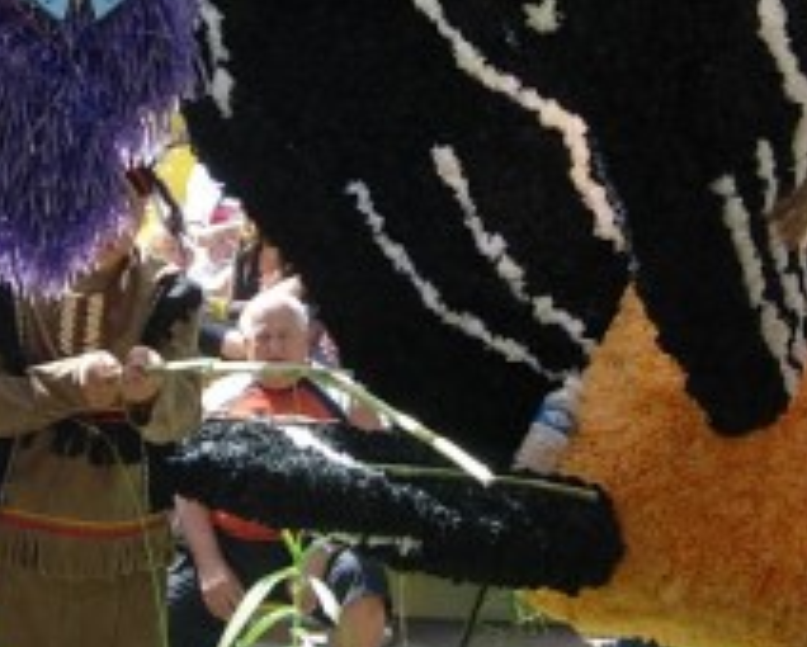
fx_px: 2677
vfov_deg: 13.8
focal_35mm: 112
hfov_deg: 17.1
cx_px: 324
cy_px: 240
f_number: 2.8
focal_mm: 7.8
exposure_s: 1/395
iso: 64
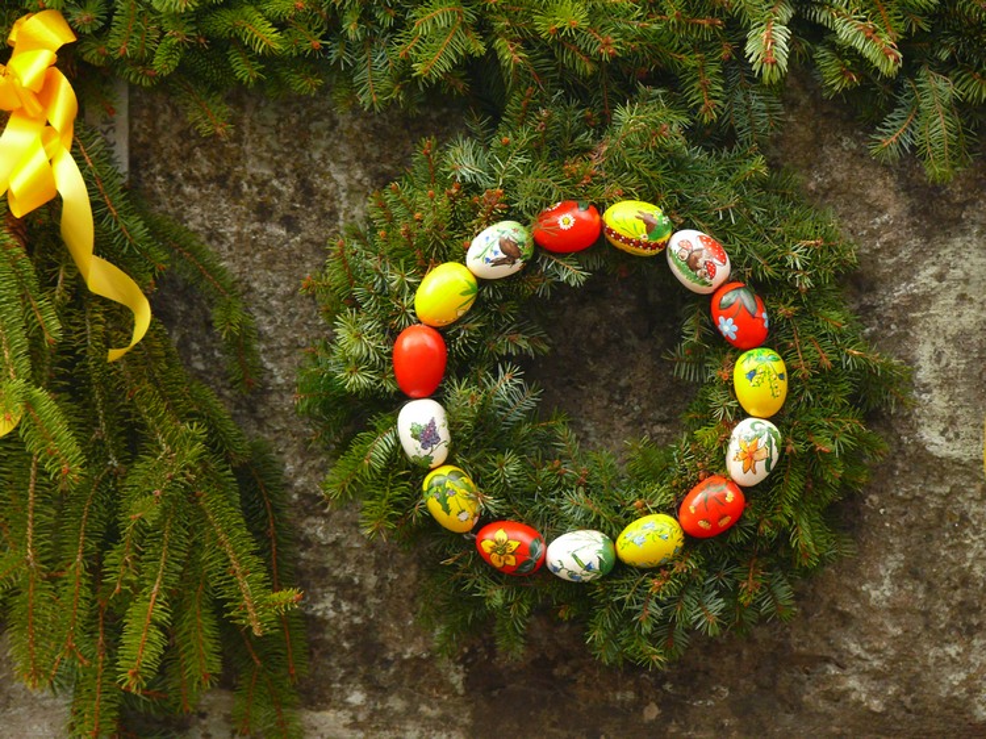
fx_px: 5723
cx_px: 493
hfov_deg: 9.8
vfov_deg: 7.4
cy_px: 370
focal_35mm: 201
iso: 200
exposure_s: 1/125
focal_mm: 42.6
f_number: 3.6
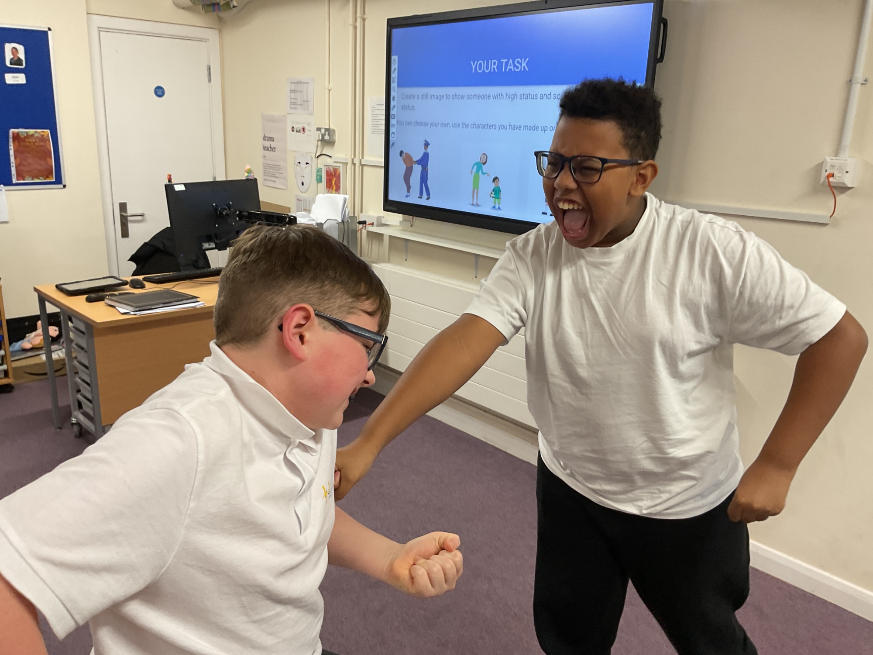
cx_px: 436
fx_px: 731
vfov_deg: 48.2
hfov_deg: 61.7
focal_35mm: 29
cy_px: 328
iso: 50
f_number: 1.8
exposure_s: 1/50
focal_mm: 3
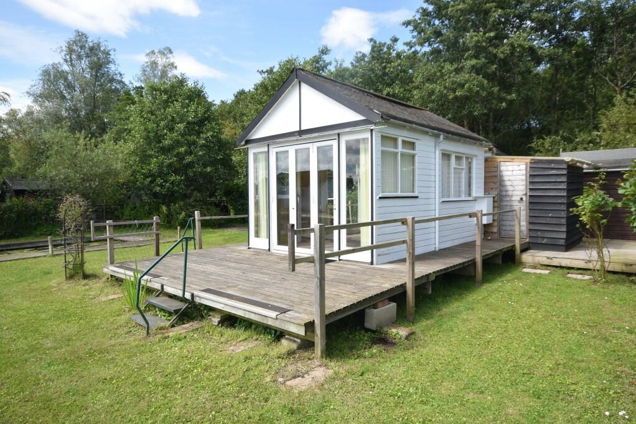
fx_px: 371
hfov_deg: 81.2
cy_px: 212
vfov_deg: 59.5
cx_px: 318
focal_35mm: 21
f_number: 8
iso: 220
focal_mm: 14
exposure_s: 1/250
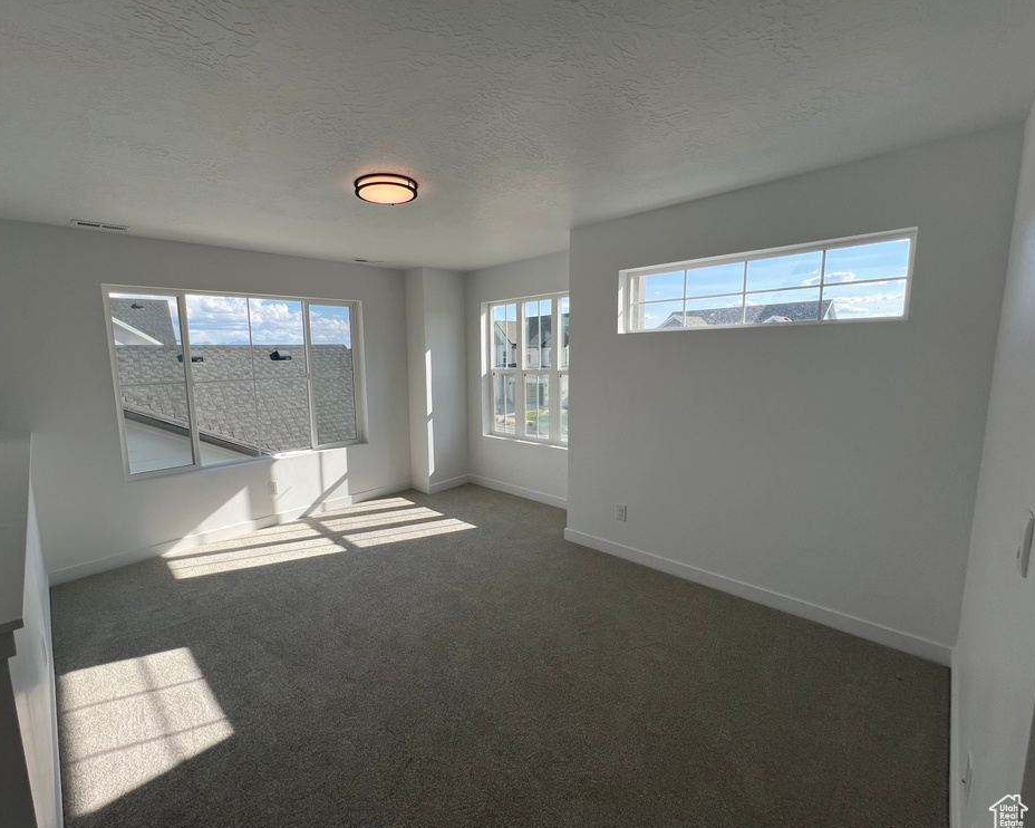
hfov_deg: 100.4
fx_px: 429
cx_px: 467
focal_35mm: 14
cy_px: 414
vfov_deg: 88.0
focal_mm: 1.57
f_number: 1.8
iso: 32
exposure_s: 1/699
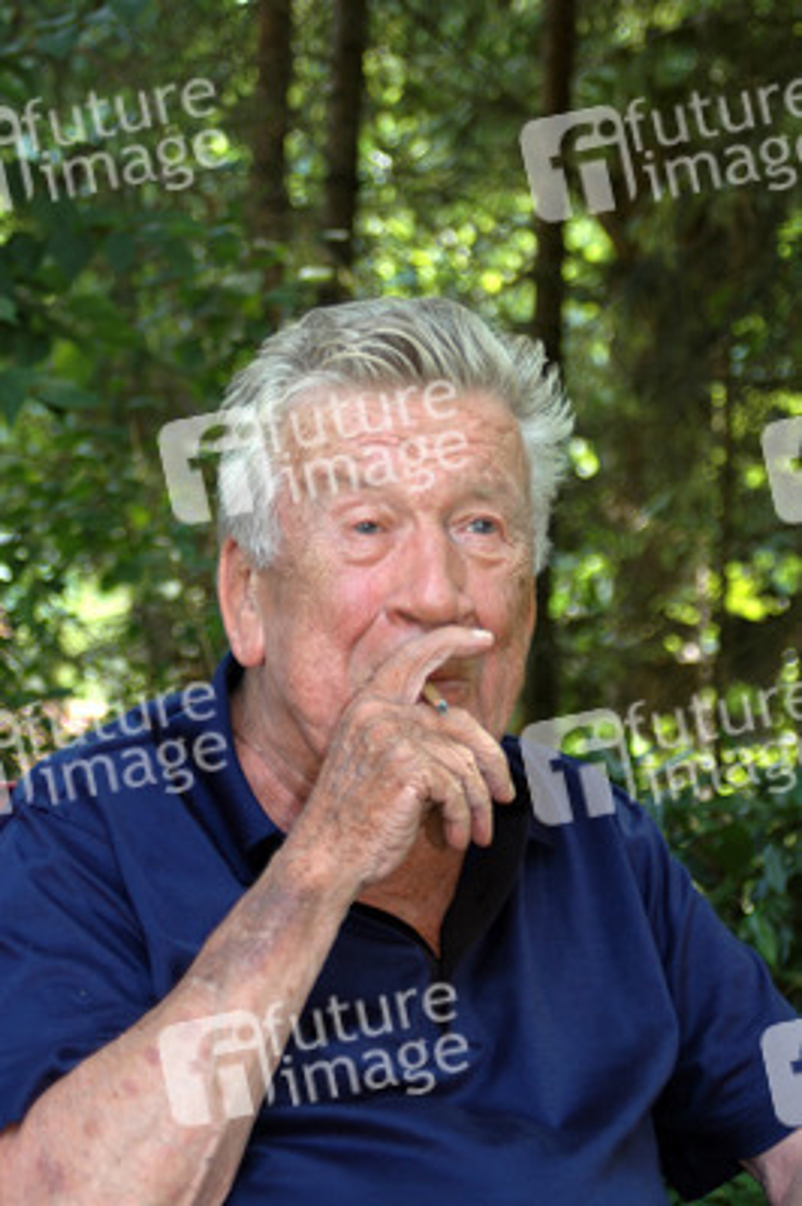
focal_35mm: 117
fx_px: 3916
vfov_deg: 17.5
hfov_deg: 11.7
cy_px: 603
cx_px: 401
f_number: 5.6
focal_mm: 78
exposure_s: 1/80
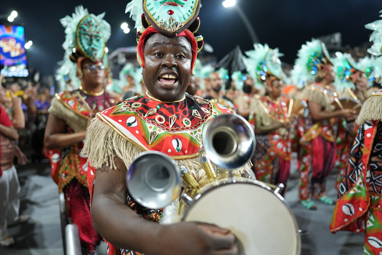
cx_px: 191
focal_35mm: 24
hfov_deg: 73.7
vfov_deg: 53.1
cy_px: 128
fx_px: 255
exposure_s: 1/1000
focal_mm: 24
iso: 800
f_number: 1.4
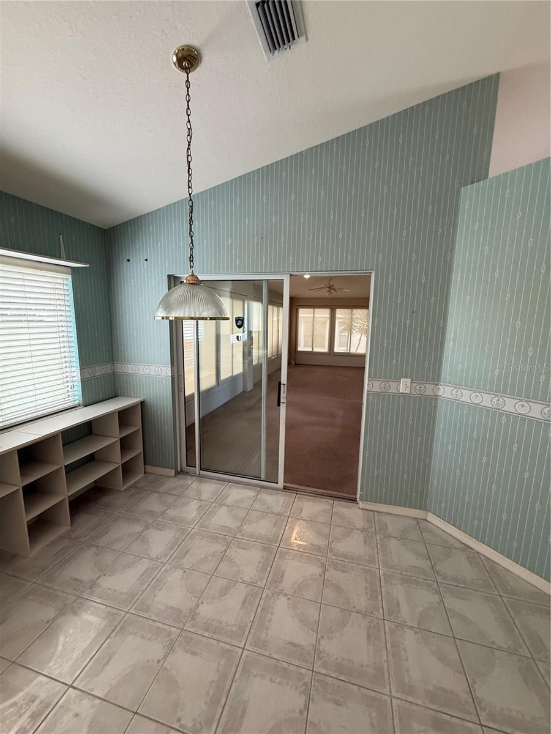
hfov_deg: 85.7
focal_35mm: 14
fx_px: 297
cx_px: 276
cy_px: 367
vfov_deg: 102.1
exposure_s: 1/120
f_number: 2.2
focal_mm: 2.22
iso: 250
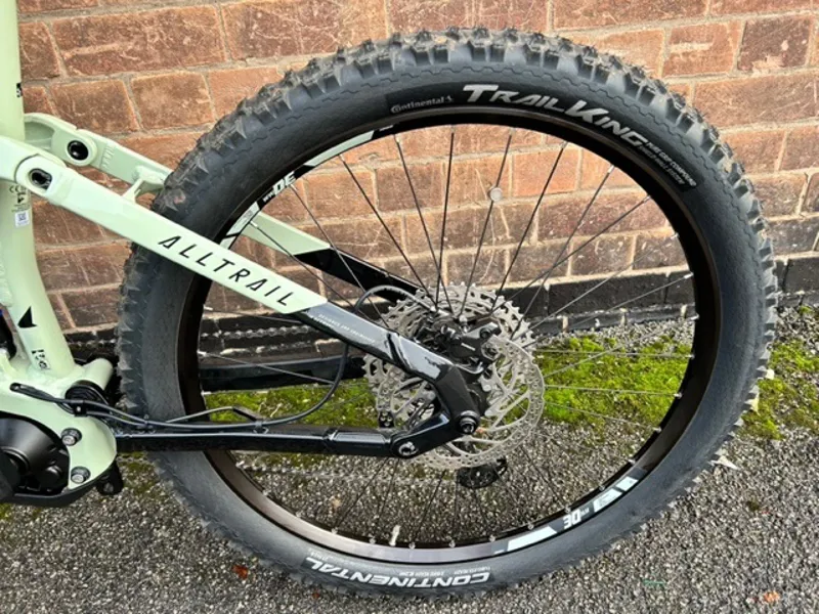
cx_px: 410
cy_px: 307
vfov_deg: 53.1
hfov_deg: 67.3
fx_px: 615
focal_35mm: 26
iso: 50
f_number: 1.5
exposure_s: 1/201
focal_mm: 5.7
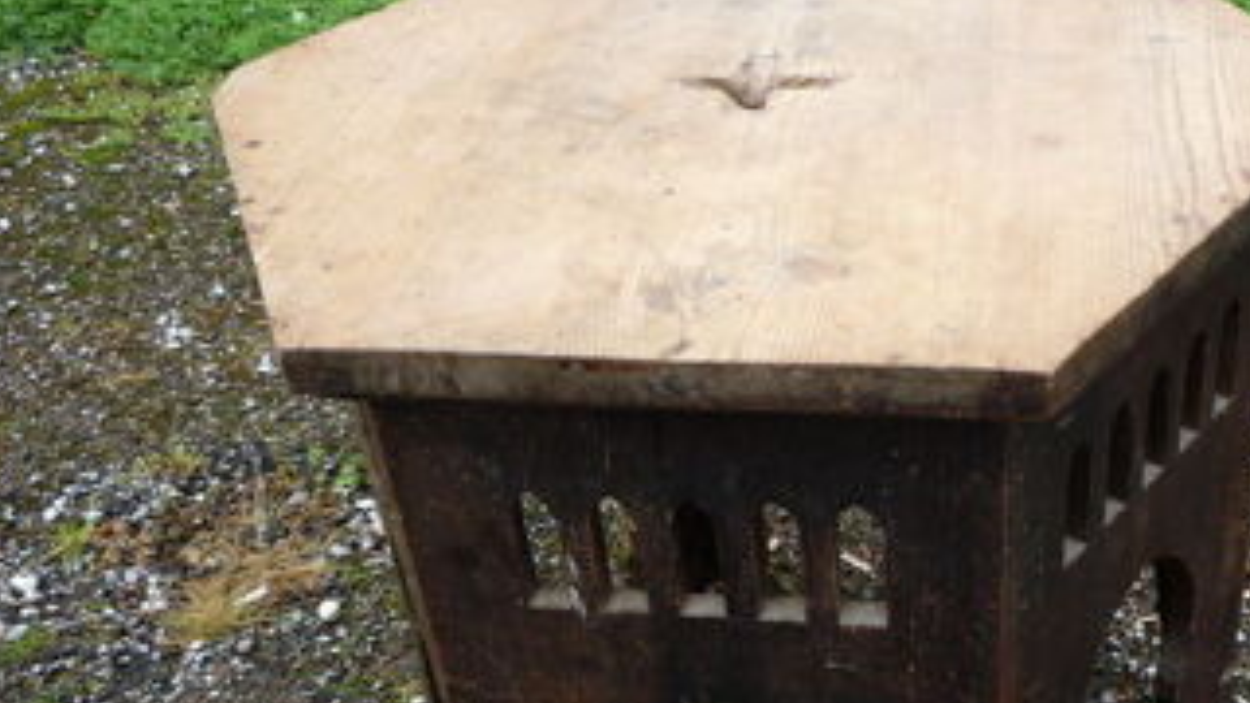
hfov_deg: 41.5
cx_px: 836
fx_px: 1624
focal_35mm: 49
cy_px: 531
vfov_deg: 24.2
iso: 100
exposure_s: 1/100
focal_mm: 5.2
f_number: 3.3
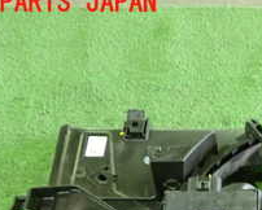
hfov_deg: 20.6
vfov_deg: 16.6
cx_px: 310
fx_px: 675
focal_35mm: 87
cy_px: 279
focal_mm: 5.4
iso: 800
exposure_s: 1/20
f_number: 2.3
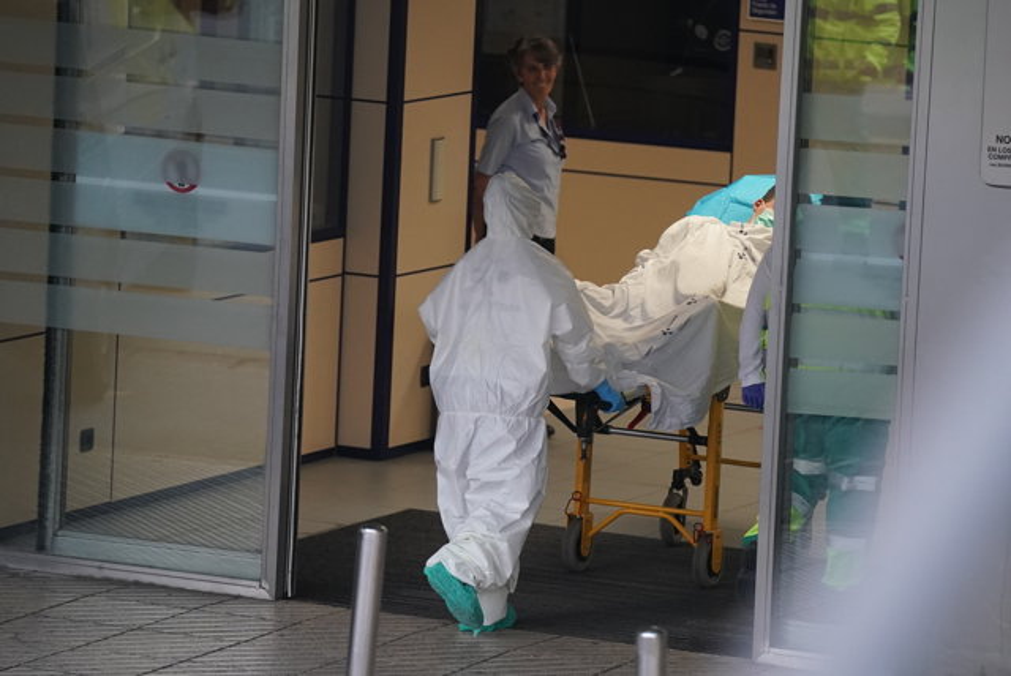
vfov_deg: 5.1
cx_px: 506
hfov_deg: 7.7
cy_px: 338
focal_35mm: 268
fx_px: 7533
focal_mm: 179
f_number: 2.8
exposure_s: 1/1250
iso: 3200
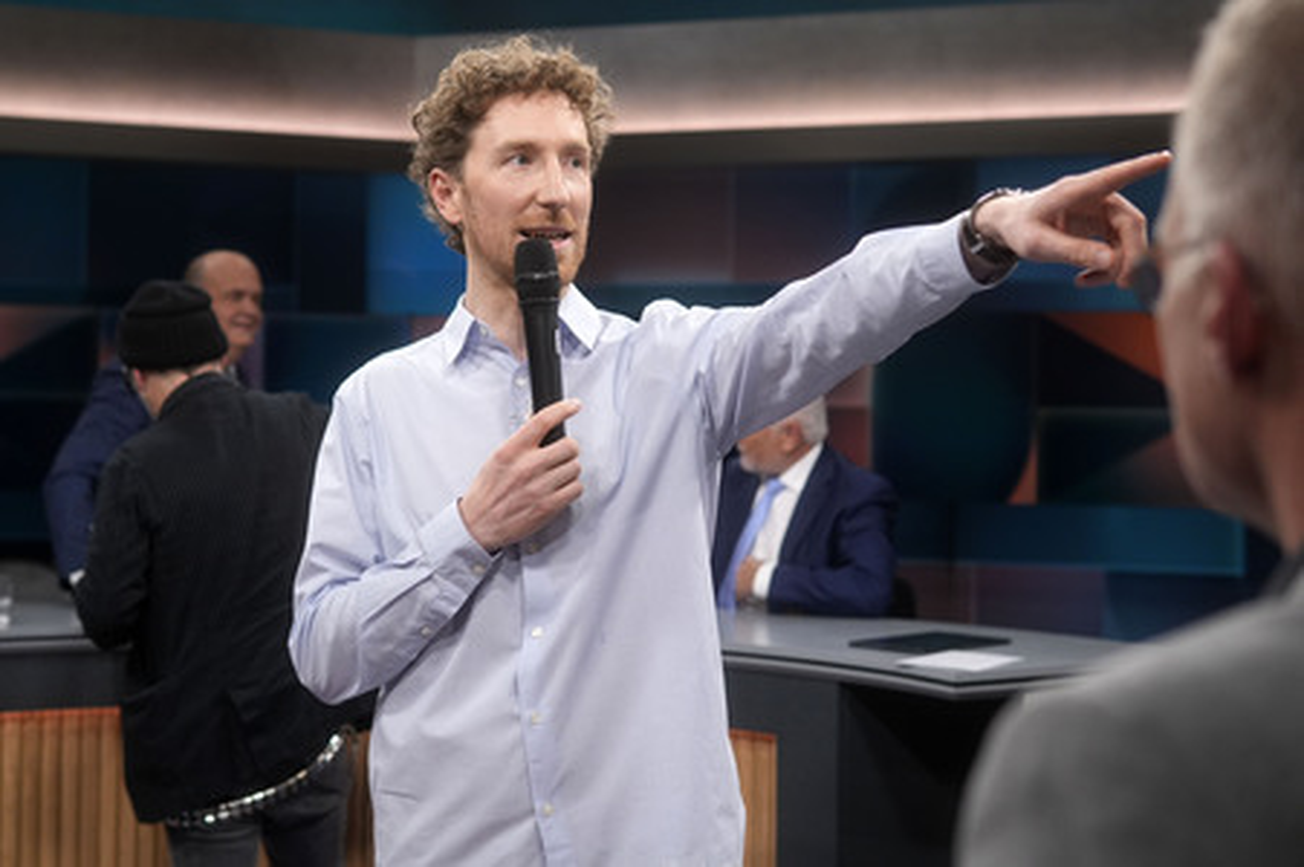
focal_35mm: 45
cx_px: 652
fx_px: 1629
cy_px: 434
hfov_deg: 43.6
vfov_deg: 29.8
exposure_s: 1/400
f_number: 2.2
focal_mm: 30
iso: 640
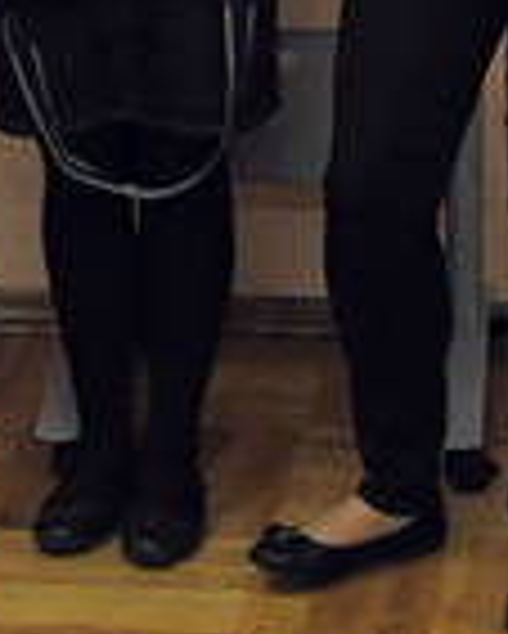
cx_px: 692
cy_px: -259
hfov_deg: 9.9
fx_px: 2872
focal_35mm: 153
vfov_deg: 12.1
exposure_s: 1/80
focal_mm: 18
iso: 2500
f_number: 5.6
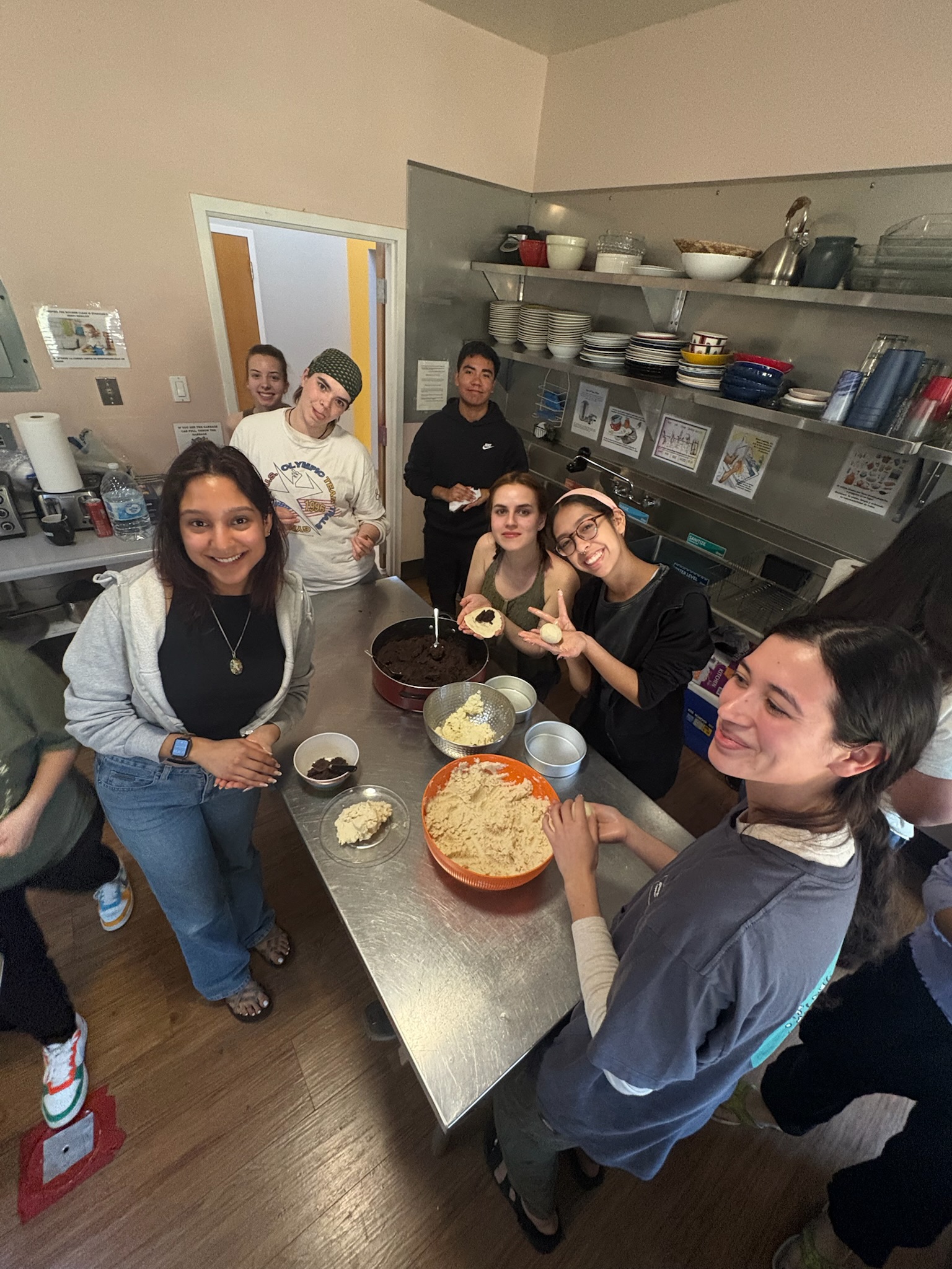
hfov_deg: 85.7
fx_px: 513
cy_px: 634
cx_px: 476
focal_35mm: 14
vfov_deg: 102.1
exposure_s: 1/60
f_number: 2.2
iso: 640
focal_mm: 2.22
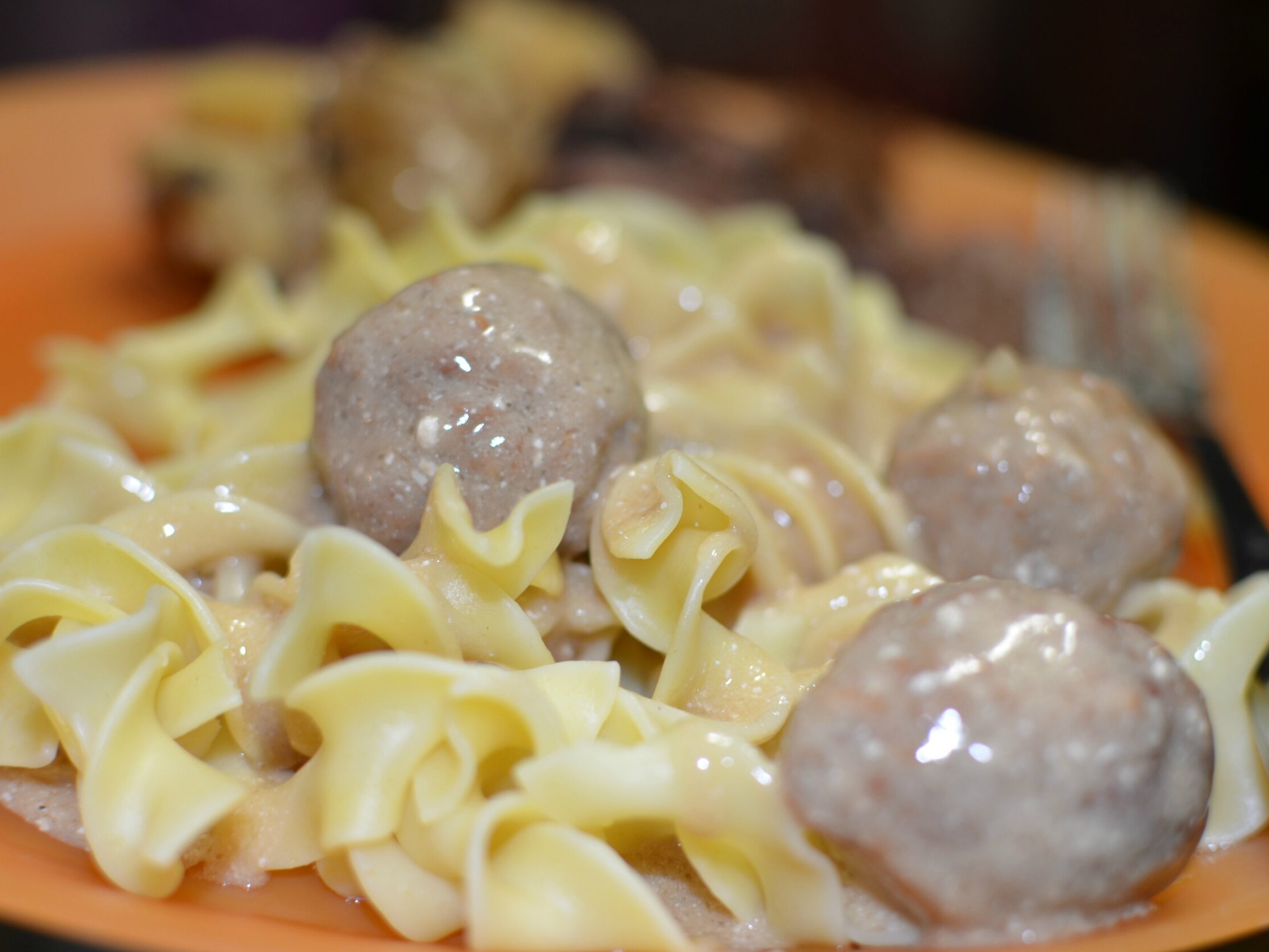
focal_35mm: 58
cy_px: 473
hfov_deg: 33.5
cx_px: 618
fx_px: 2110
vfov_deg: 25.4
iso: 250
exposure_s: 1/80
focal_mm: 35
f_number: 2.8
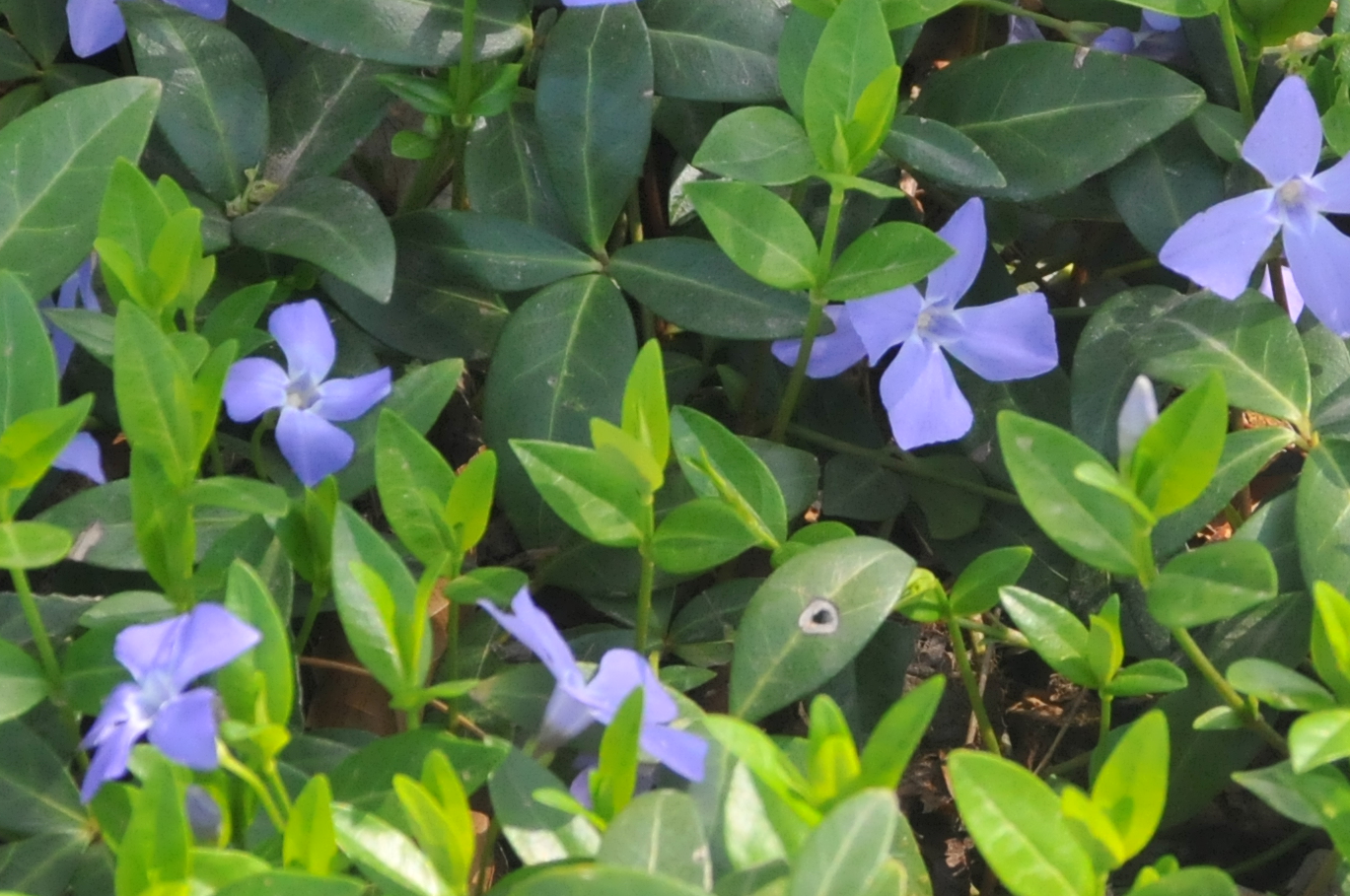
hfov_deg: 5.5
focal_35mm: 376
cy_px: 154
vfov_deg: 3.6
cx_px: 760
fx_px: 14081
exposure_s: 1/200
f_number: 7.1
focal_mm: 80
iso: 800
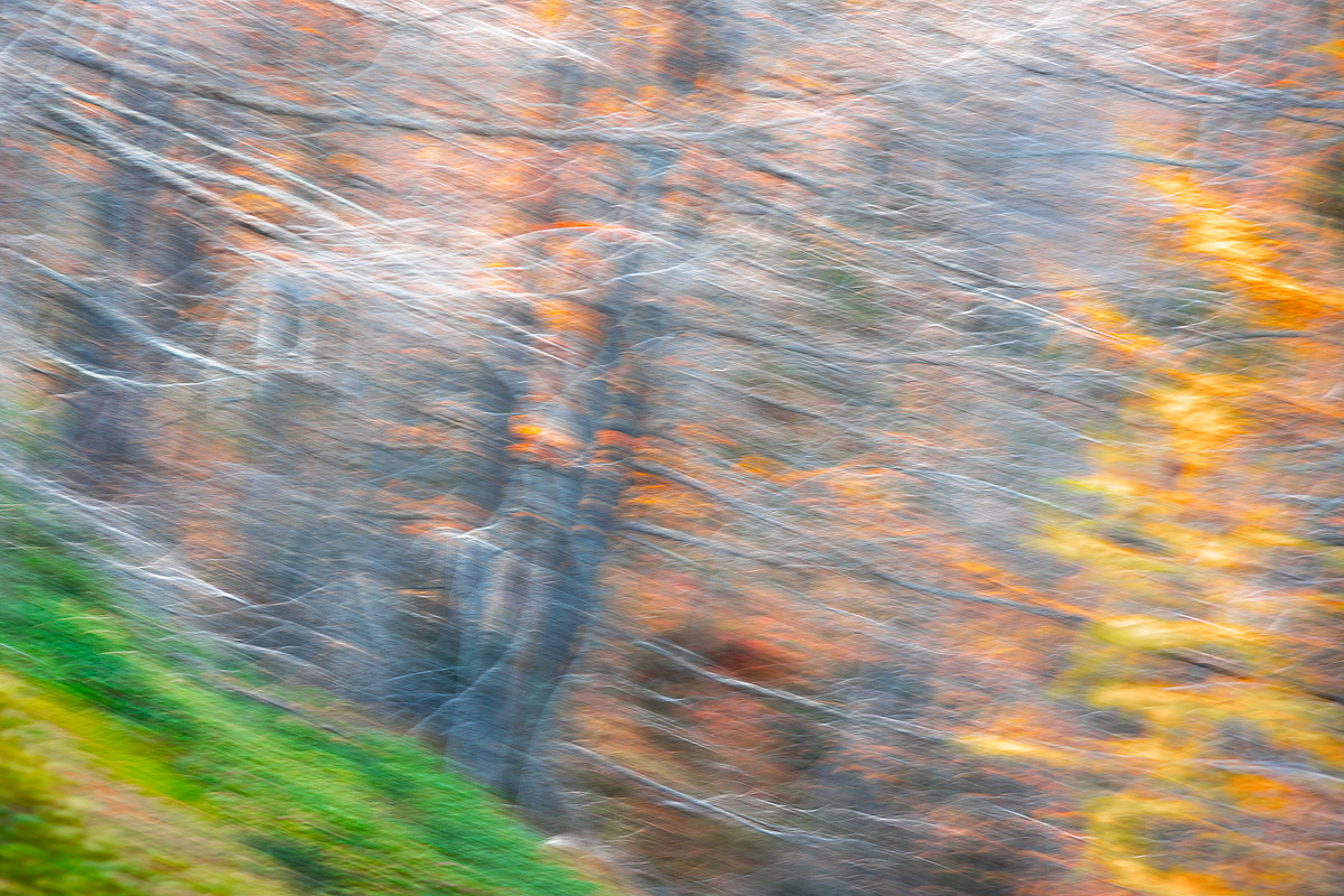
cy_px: 448
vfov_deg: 14.0
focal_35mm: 98
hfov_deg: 20.8
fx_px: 3658
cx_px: 672
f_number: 5.6
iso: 100
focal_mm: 98
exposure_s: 1/13
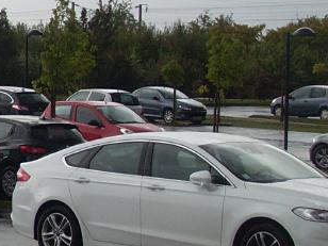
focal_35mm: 158
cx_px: -217
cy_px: 111
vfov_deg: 9.4
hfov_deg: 11.8
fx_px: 1497
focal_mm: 6.3
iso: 80
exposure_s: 1/90
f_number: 7.7
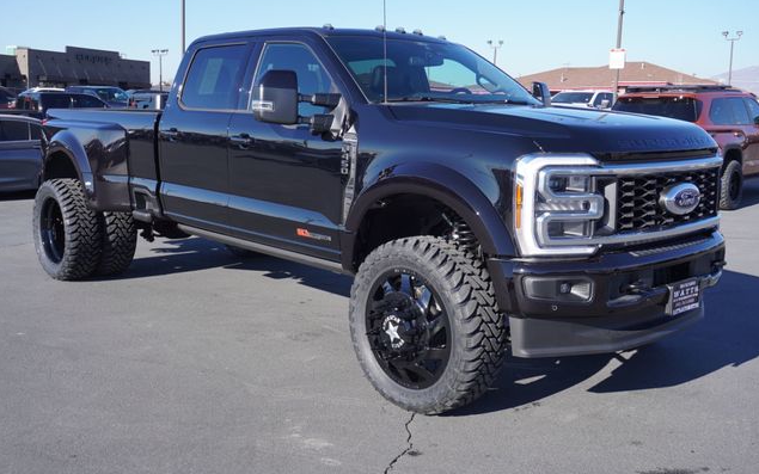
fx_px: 765
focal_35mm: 37
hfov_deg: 52.7
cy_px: 223
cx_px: 379
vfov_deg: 34.4
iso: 100
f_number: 7.1
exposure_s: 1/160
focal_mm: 24
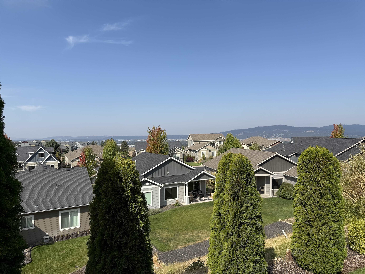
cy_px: 137
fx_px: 253
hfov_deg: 71.6
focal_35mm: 24
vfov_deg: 56.8
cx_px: 182
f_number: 1.78
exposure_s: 1/5714
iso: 80
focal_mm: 6.76
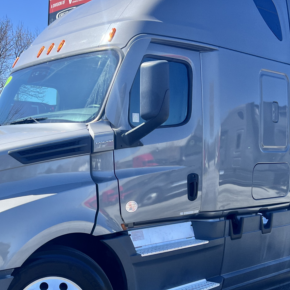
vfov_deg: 33.9
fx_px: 474
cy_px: 181
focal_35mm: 50
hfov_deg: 33.8
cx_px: 107
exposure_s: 1/1901
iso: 50
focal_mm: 5.7
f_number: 1.5
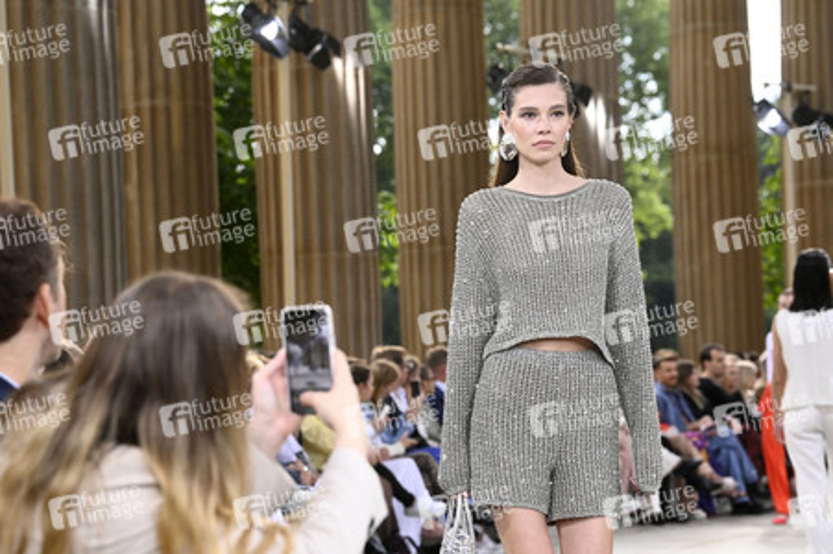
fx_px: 2890
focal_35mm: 125
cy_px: 277
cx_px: 416
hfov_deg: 16.4
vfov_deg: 11.0
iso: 3200
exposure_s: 1/1250
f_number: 7.1
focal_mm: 125
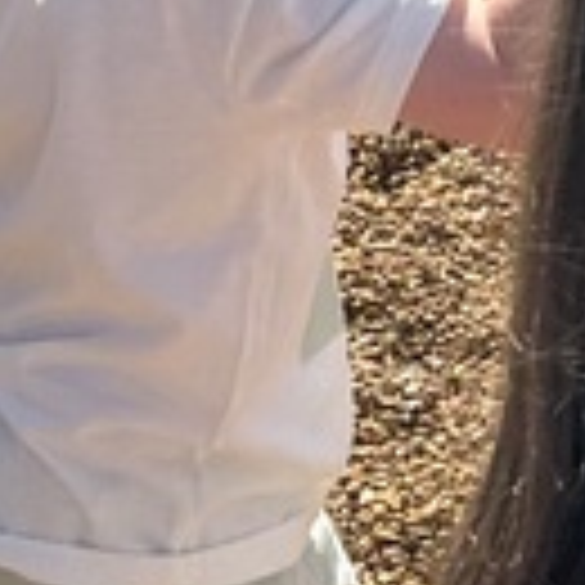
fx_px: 3193
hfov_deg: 10.1
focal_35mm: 167
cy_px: -220
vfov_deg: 10.2
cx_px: 927
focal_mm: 6.86
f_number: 1.78
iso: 80
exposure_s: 1/2967
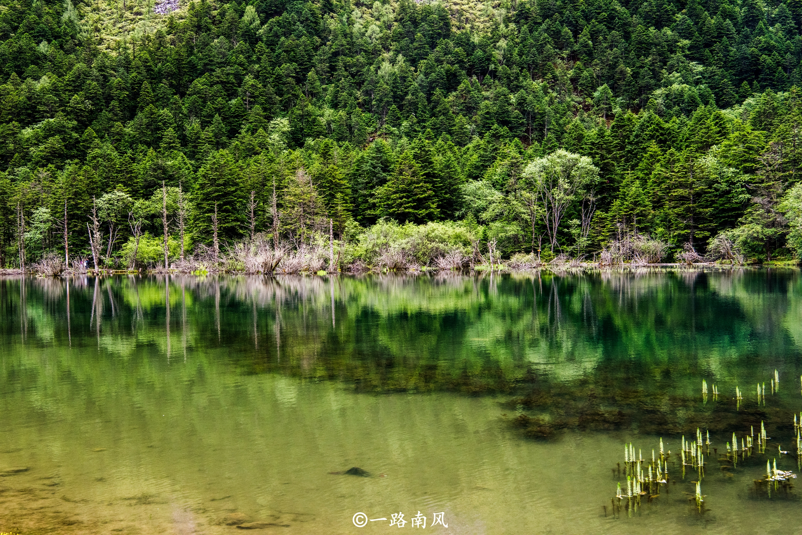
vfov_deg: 29.9
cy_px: 268
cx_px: 401
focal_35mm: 45
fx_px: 1003
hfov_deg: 43.6
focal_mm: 45
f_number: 9
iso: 1250
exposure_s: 1/100
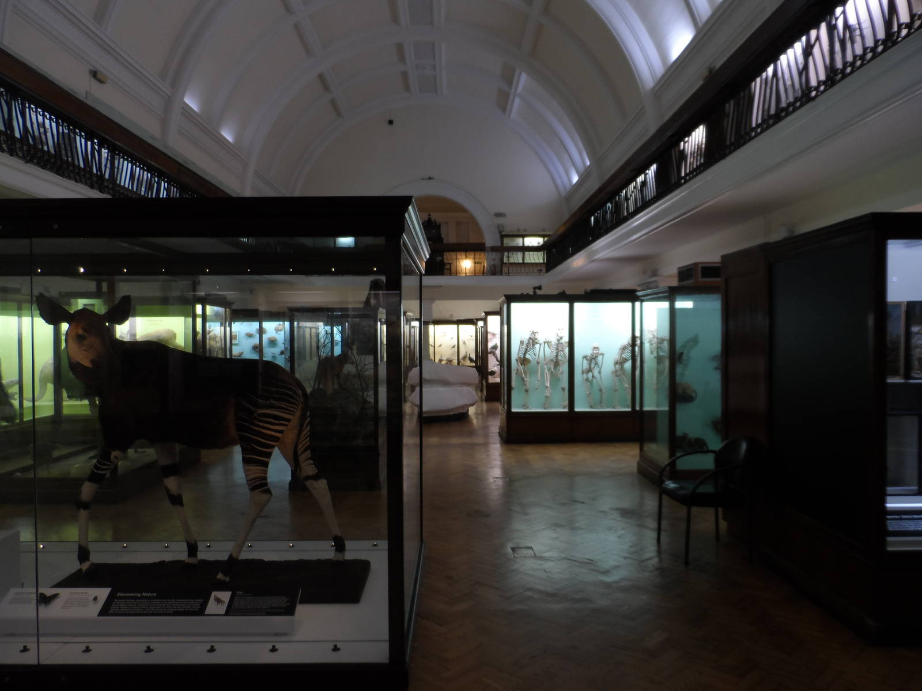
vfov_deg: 56.8
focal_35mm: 24
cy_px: 346
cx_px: 461
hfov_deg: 71.6
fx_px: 639
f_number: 3.2
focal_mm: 4
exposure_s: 1/6
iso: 80
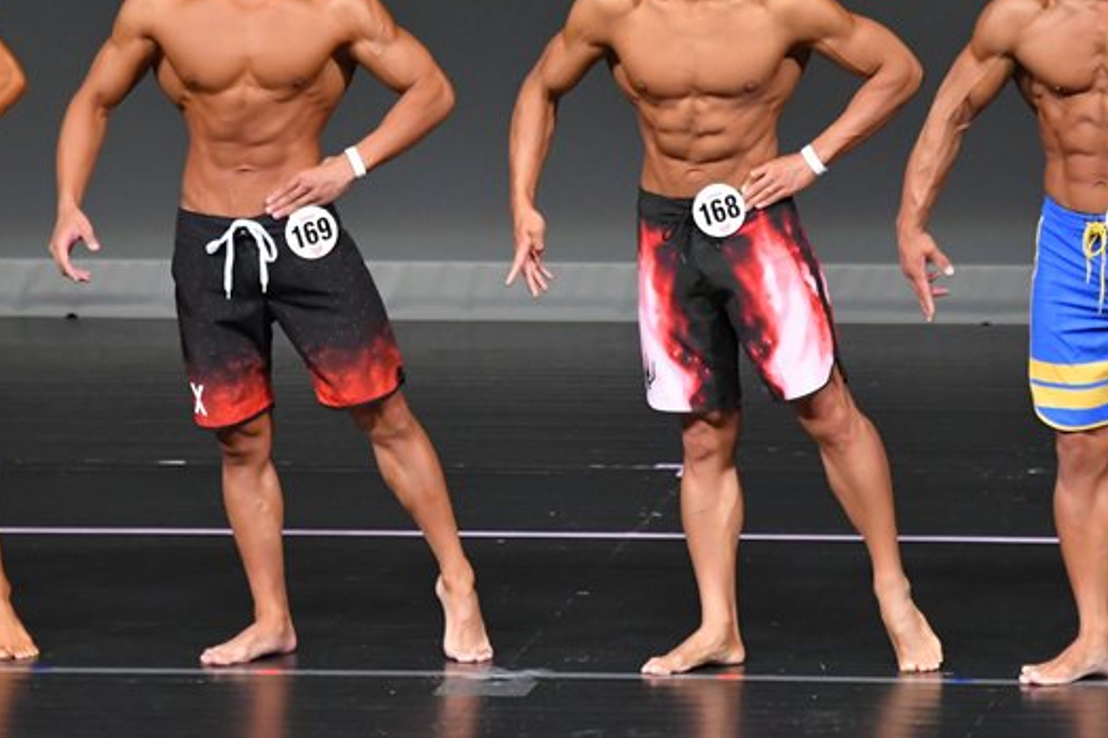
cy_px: 277
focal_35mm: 510
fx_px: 15691
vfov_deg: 2.7
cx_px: 589
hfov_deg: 4.0
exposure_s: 1/400
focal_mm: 230
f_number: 5.6
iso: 4000
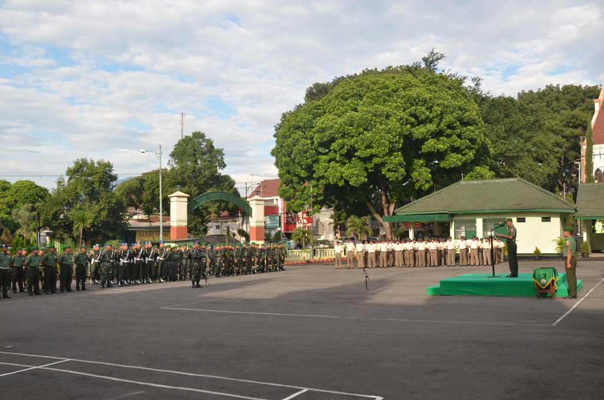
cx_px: 302
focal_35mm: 36
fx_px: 603
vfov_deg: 36.7
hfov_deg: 53.2
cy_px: 200
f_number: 7.1
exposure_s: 1/250
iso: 200
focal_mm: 24
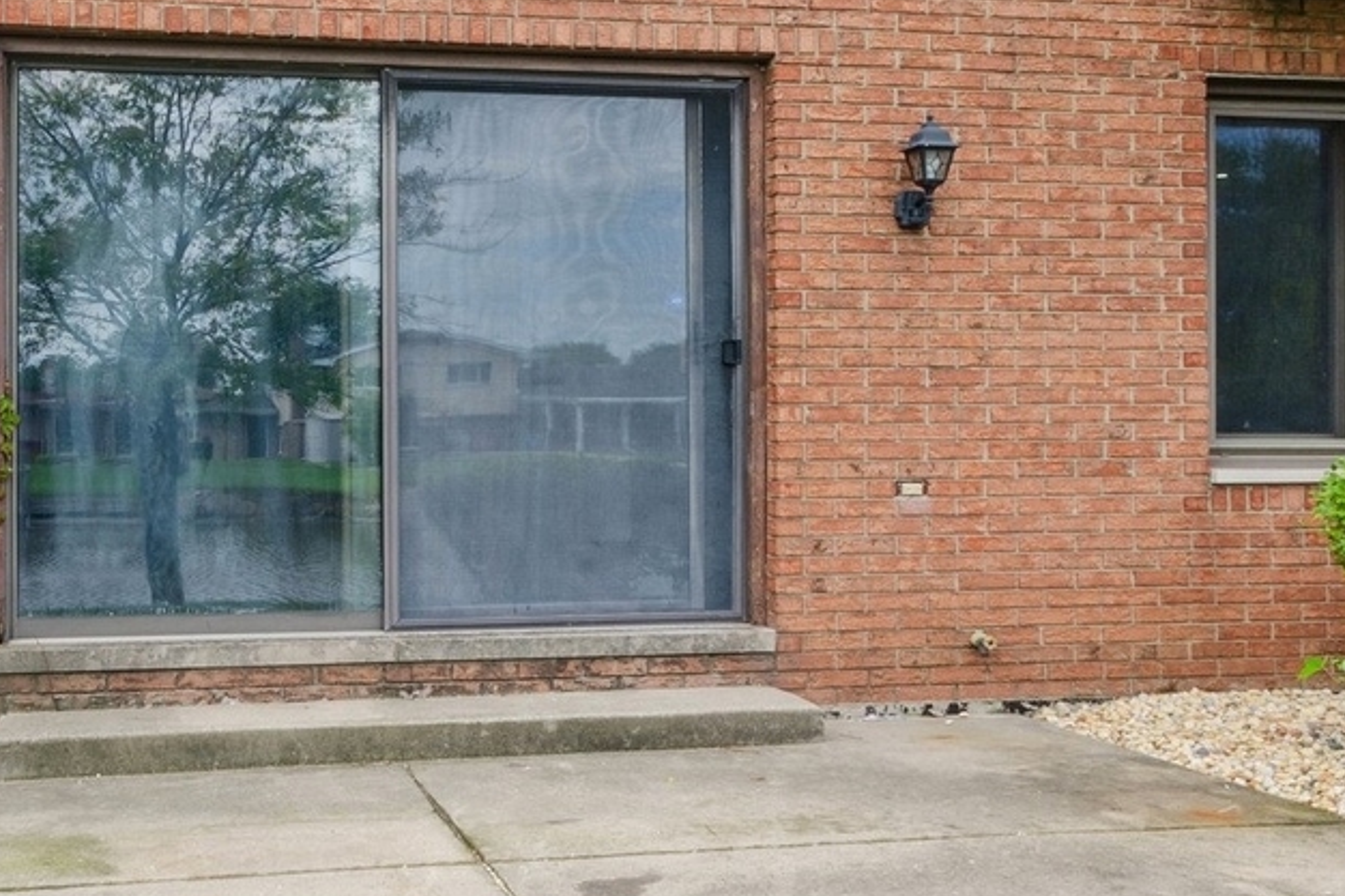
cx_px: 439
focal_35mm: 39
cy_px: 26
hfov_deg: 48.7
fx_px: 1457
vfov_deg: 31.9
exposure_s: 1/25
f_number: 14
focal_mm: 10
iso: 100
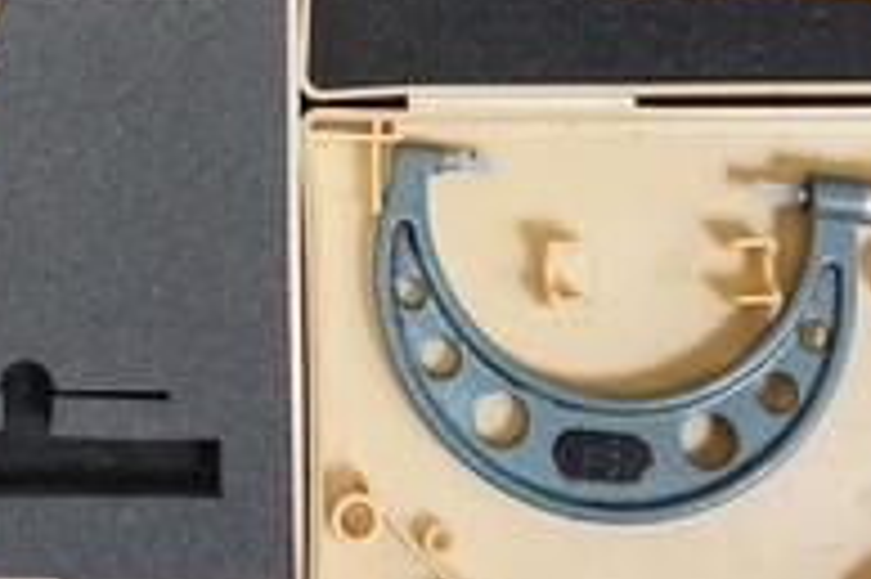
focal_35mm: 89
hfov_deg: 22.6
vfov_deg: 14.5
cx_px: 189
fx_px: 2151
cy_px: -247
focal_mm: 16
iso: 2500
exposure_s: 1/160
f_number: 3.5
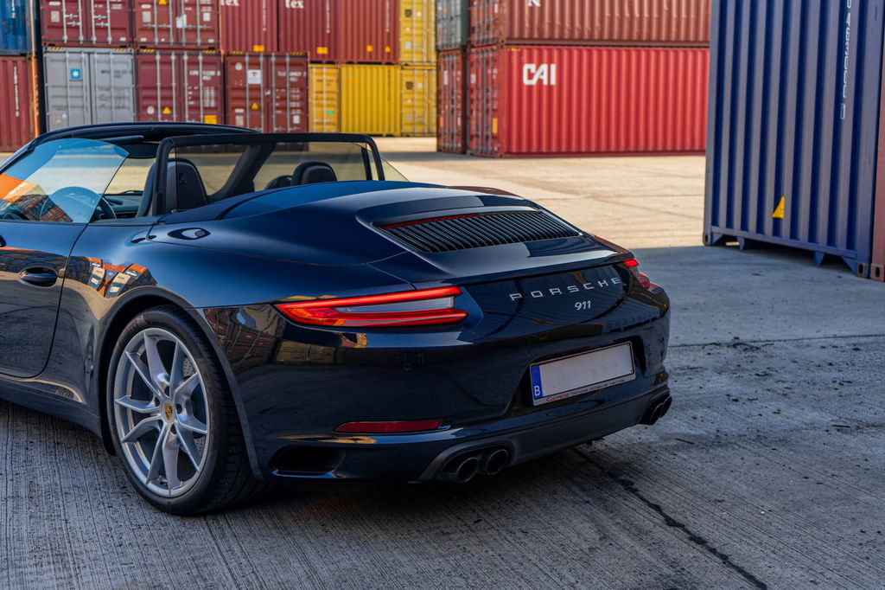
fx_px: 1130
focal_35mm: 46
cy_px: 295
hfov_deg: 42.8
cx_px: 442
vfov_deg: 29.2
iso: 80
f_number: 4.5
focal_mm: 46
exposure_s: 1/80
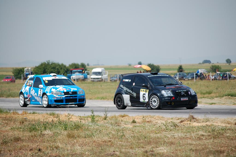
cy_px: 78
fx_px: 1425
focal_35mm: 218
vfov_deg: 6.3
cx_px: 118
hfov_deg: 9.5
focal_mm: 145
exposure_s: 1/1000
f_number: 5.3
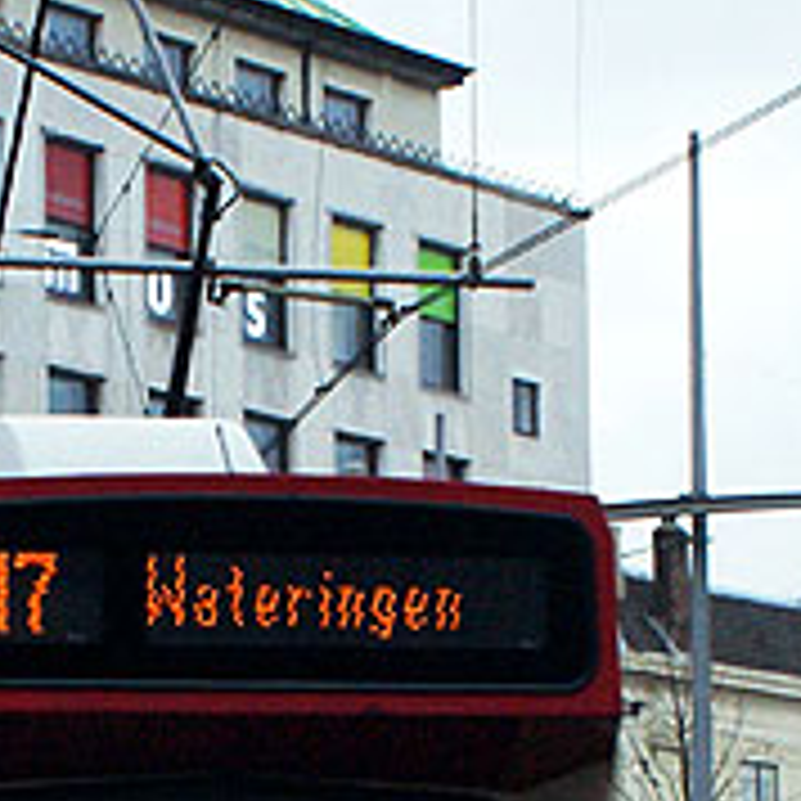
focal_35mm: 205
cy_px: 976
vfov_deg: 8.4
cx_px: 104
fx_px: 5367
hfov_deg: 8.5
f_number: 13
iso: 800
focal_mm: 28
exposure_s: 1/100
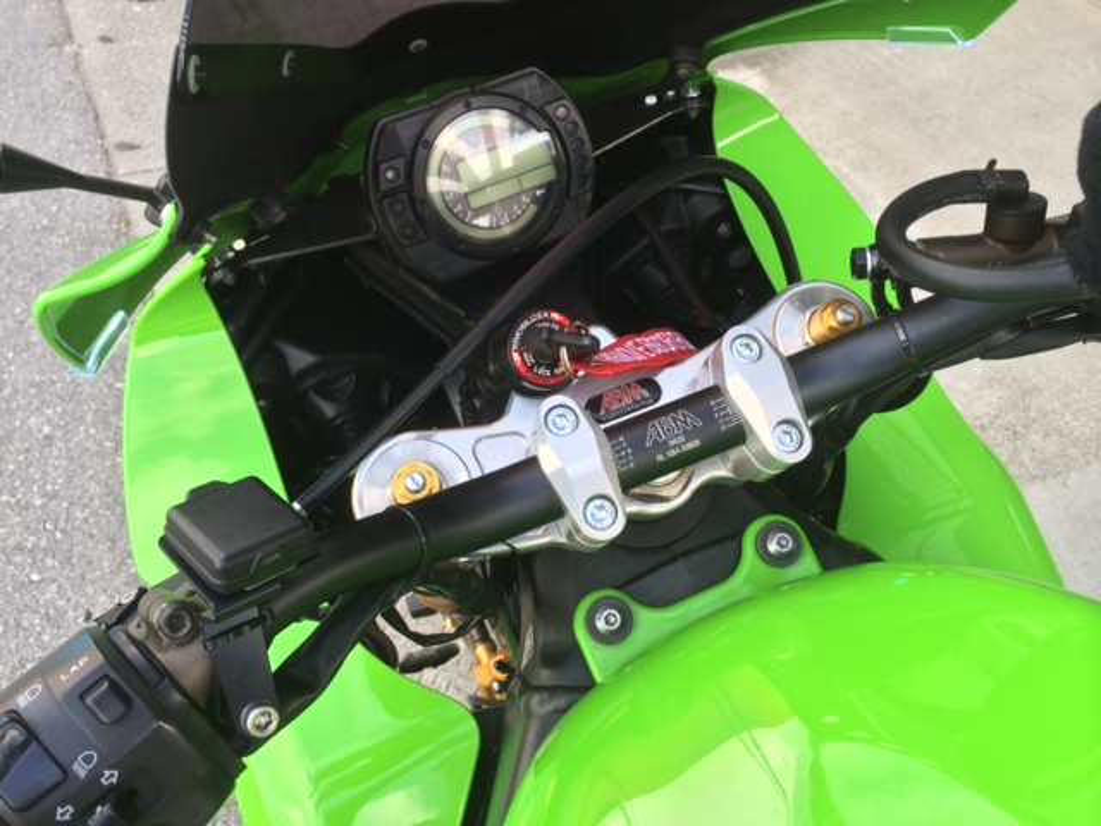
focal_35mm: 30
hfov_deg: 60.0
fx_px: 954
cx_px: 550
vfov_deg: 46.8
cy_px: 413
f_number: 2.2
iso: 40
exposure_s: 1/120
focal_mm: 4.12
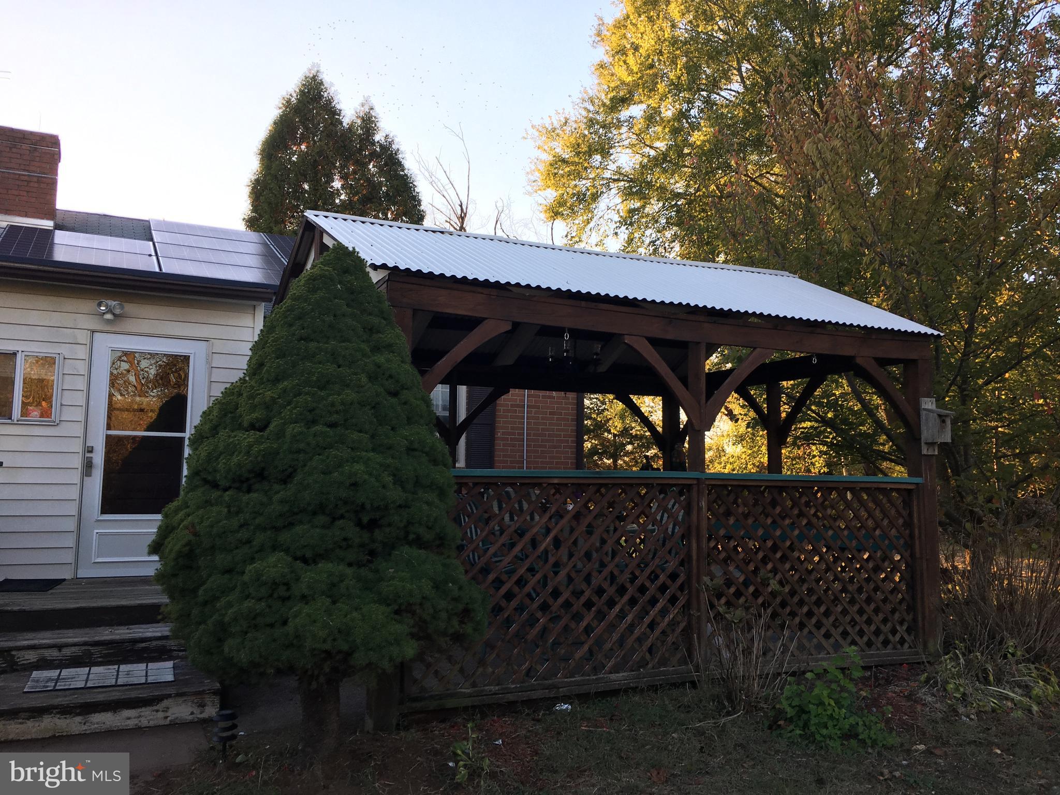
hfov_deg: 61.7
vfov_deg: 48.2
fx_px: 888
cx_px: 530
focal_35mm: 29
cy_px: 398
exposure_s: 1/120
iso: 25
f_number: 2.2
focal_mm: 4.15
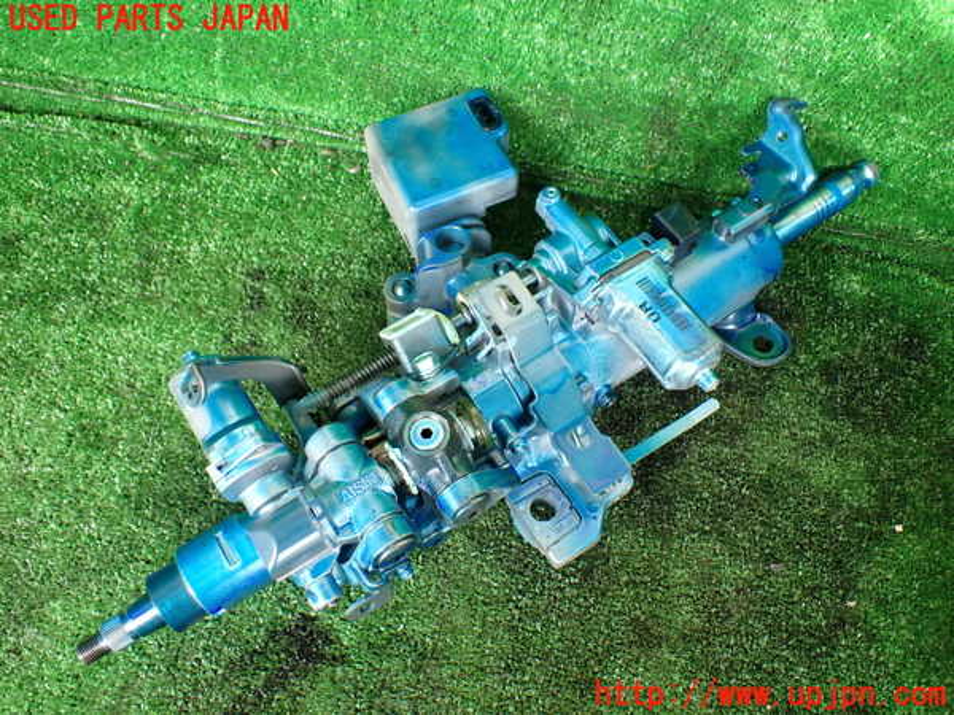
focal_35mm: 30
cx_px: 477
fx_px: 827
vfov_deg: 46.8
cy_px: 358
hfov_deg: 60.0
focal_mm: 5.4
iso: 320
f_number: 2.3
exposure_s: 1/125
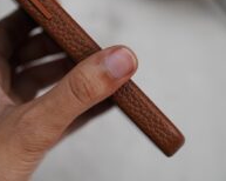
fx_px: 715
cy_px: 28
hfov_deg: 17.8
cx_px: 53
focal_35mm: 107
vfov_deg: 14.3
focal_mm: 55
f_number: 4
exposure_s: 1/60
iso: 500
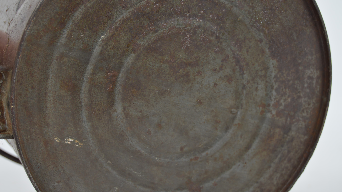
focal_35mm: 87
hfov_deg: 24.6
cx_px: 171
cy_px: 99
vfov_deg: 14.0
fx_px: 785
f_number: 9
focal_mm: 55
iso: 100
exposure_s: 1/80
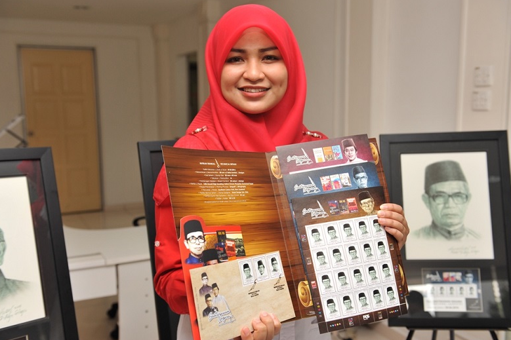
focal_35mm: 39
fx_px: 553
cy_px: 167
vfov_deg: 34.2
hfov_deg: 49.6
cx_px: 253
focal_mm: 38
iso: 800
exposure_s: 1/200
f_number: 4.5
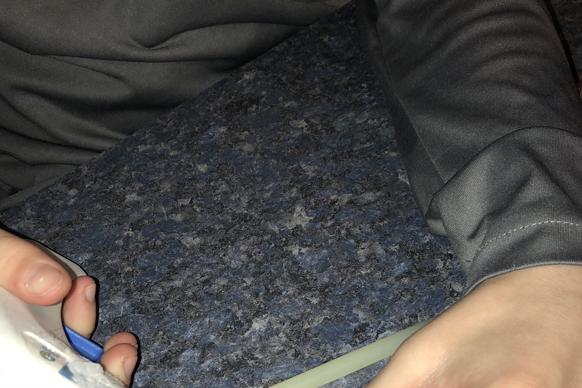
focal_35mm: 49
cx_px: 311
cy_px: 379
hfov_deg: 40.3
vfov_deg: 26.2
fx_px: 792
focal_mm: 3.99
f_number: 1.8
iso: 32
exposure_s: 1/60
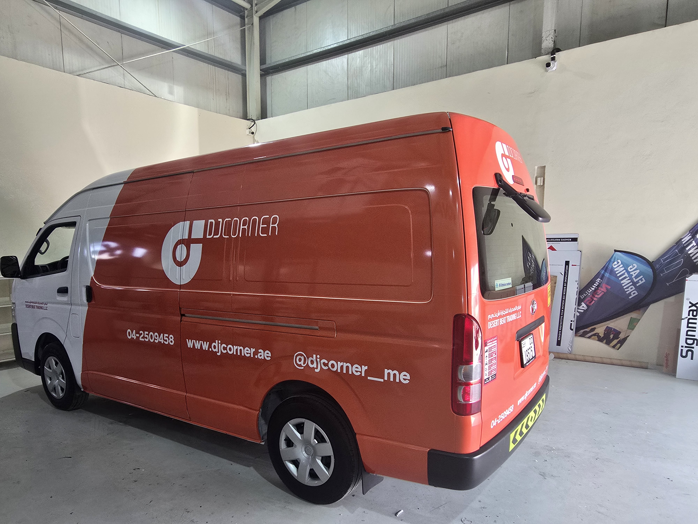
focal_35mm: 13
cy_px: 262
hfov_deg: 106.2
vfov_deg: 89.9
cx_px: 349
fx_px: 262
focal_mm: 2.2
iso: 100
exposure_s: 1/50
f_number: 2.2
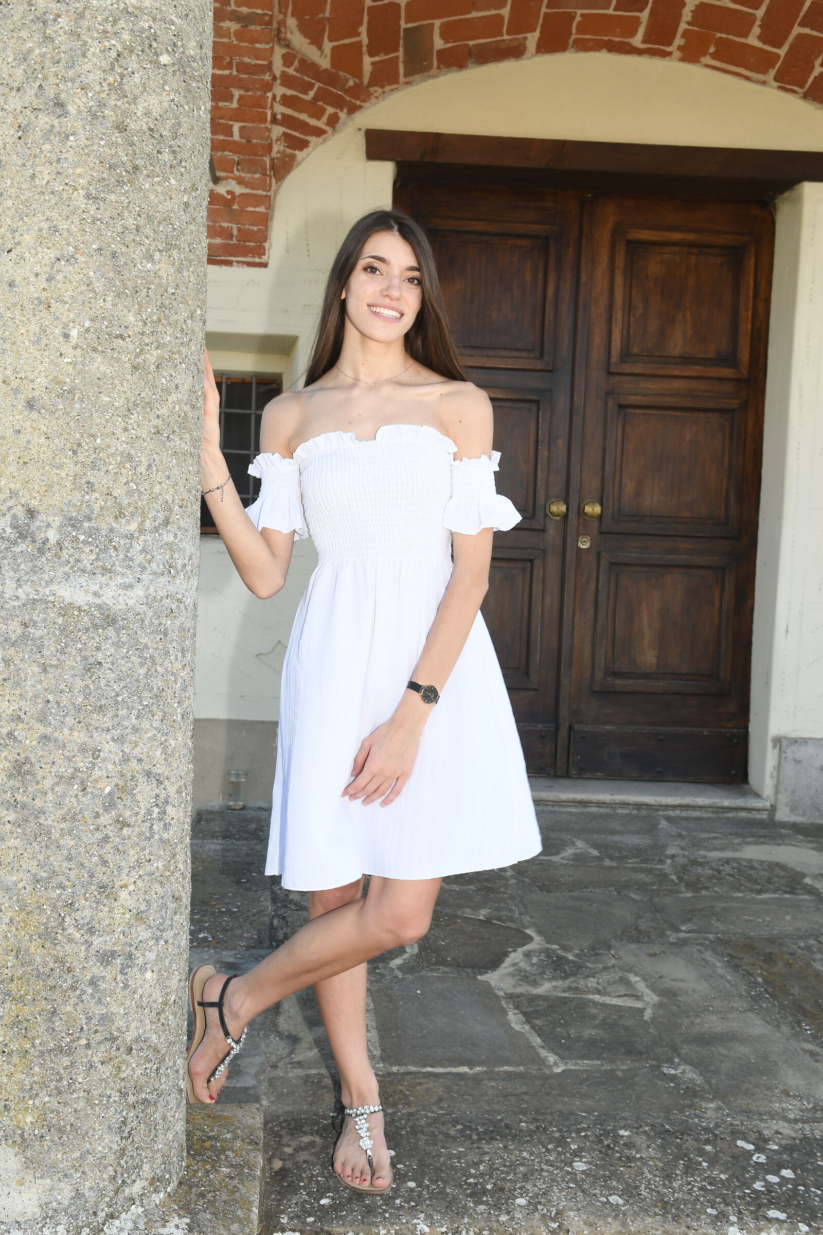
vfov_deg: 53.1
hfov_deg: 36.9
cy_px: 618
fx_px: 1234
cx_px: 412
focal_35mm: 36
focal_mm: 24
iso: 200
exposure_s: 1/80
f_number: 10
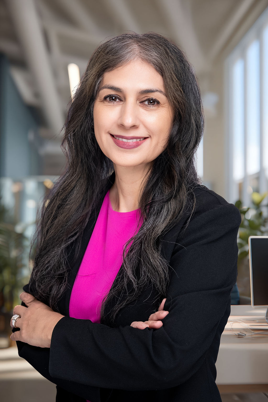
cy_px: 201
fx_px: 782
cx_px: 134
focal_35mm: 70
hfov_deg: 19.5
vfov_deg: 28.8
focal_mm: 70
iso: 400
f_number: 4.5
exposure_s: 1/200
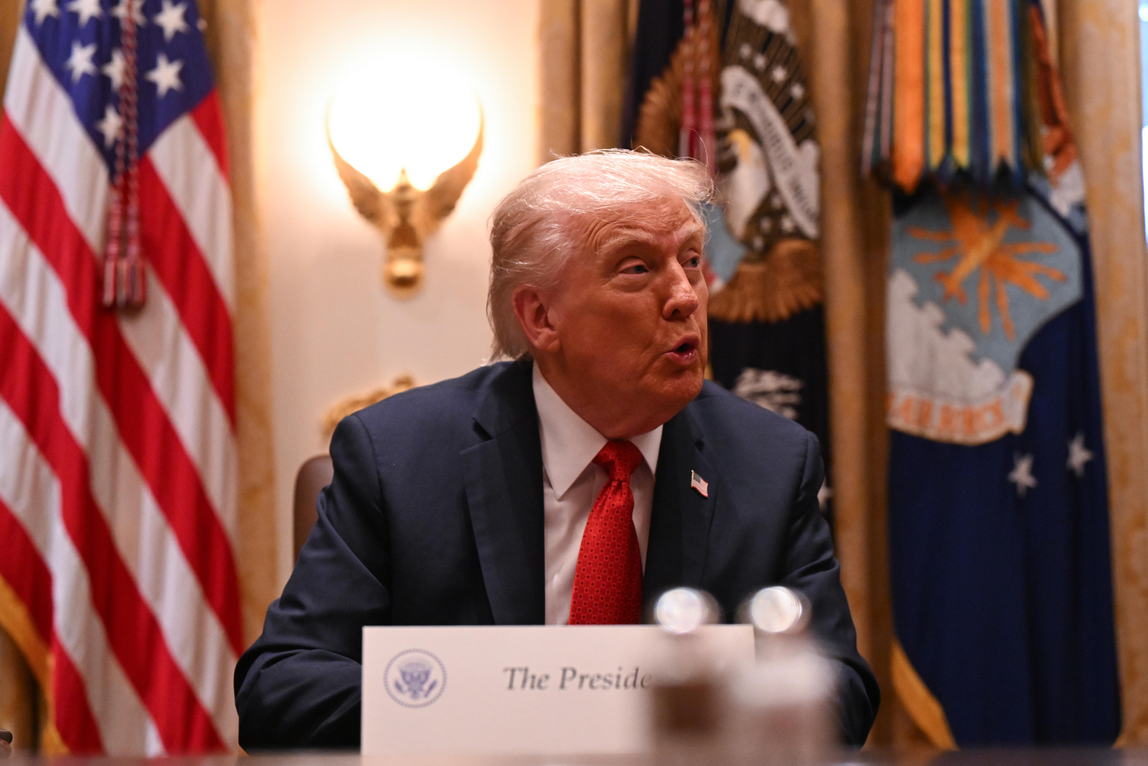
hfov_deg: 28.8
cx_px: 574
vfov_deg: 19.5
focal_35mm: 70
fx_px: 2232
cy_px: 383
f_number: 3.5
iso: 4000
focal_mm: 70
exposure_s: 1/250
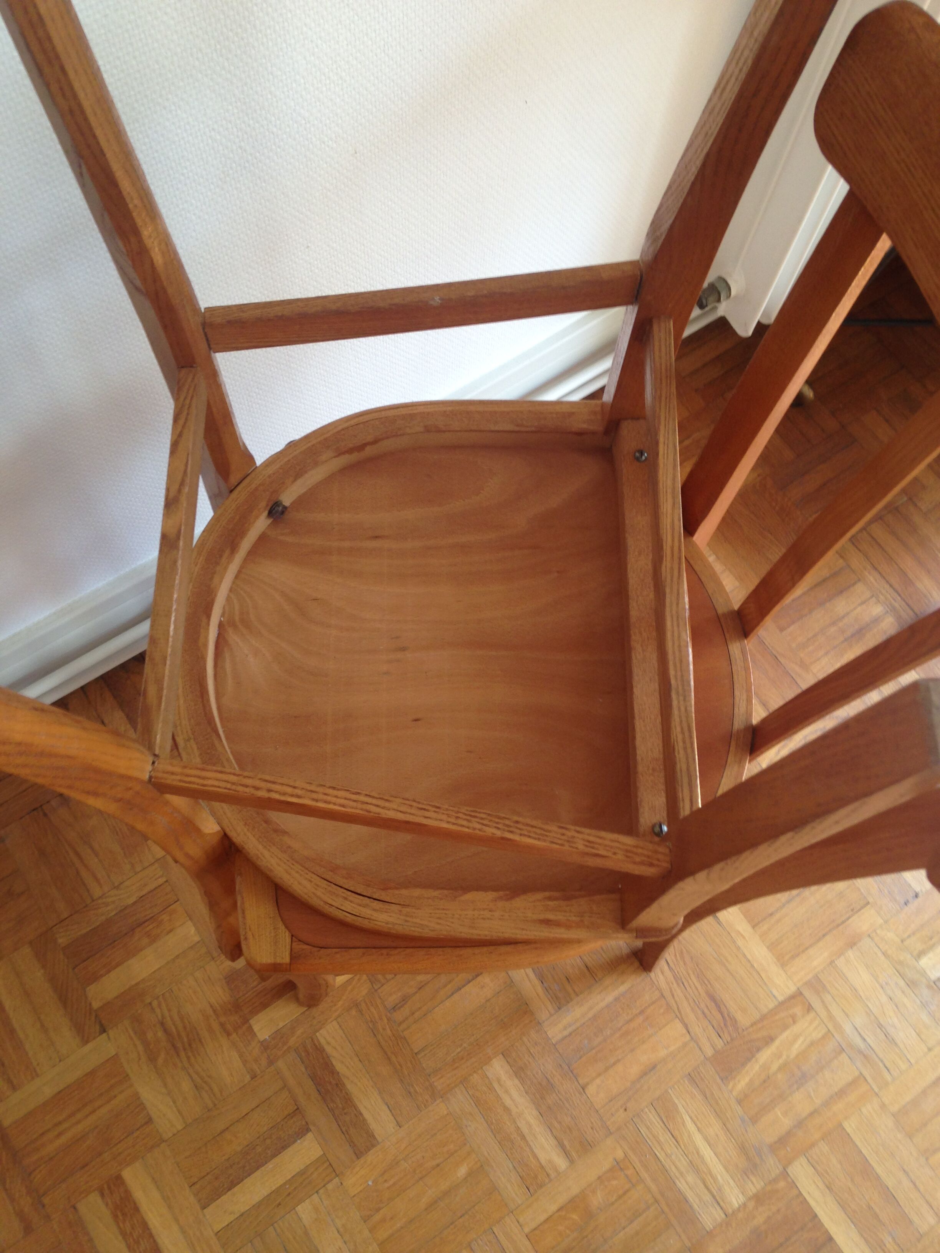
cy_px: 626
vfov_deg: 55.4
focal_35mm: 33
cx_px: 470
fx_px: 1195
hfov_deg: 42.9
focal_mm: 4.12
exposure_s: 1/24
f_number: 2.4
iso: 50
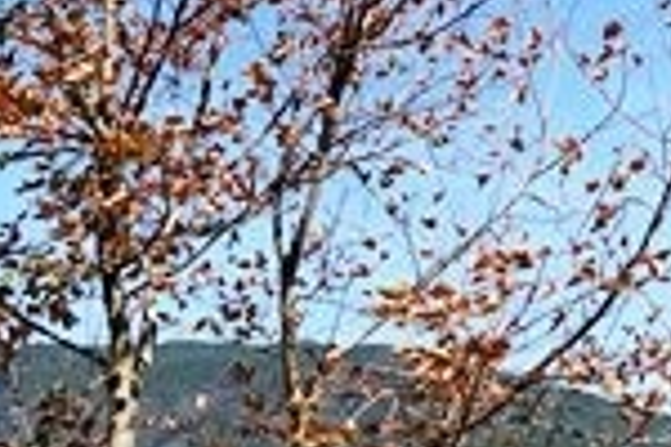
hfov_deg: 19.5
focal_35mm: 104
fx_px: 1938
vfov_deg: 13.1
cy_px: 360
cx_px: 492
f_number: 5.6
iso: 125
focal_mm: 9
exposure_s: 1/500
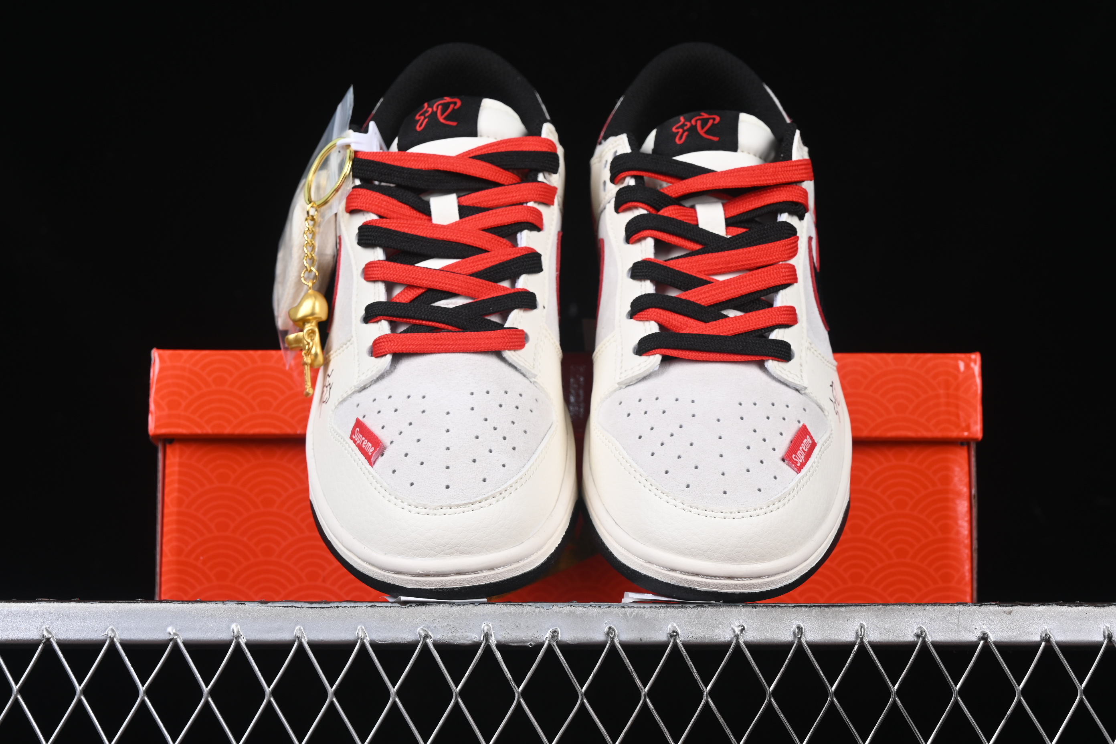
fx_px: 2325
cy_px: 372
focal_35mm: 75
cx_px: 558
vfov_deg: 18.2
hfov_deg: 27.0
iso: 160
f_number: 8
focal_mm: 50
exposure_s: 1/60
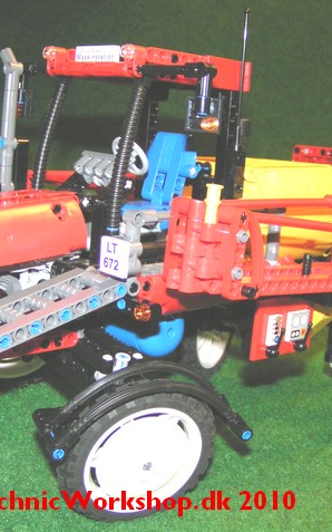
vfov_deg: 37.5
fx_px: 782
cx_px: 147
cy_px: 265
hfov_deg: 24.0
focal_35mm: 54
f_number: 2.8
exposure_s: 1/40
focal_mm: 5.8
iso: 200
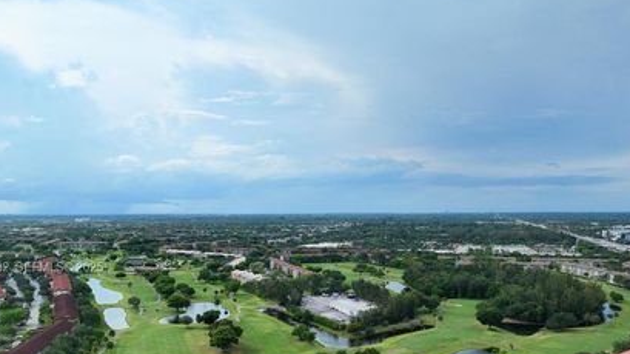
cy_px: 269
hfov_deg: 61.0
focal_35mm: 32
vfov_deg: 35.8
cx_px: 330
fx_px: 535
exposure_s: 1/2500
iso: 200
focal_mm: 12.29
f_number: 2.8
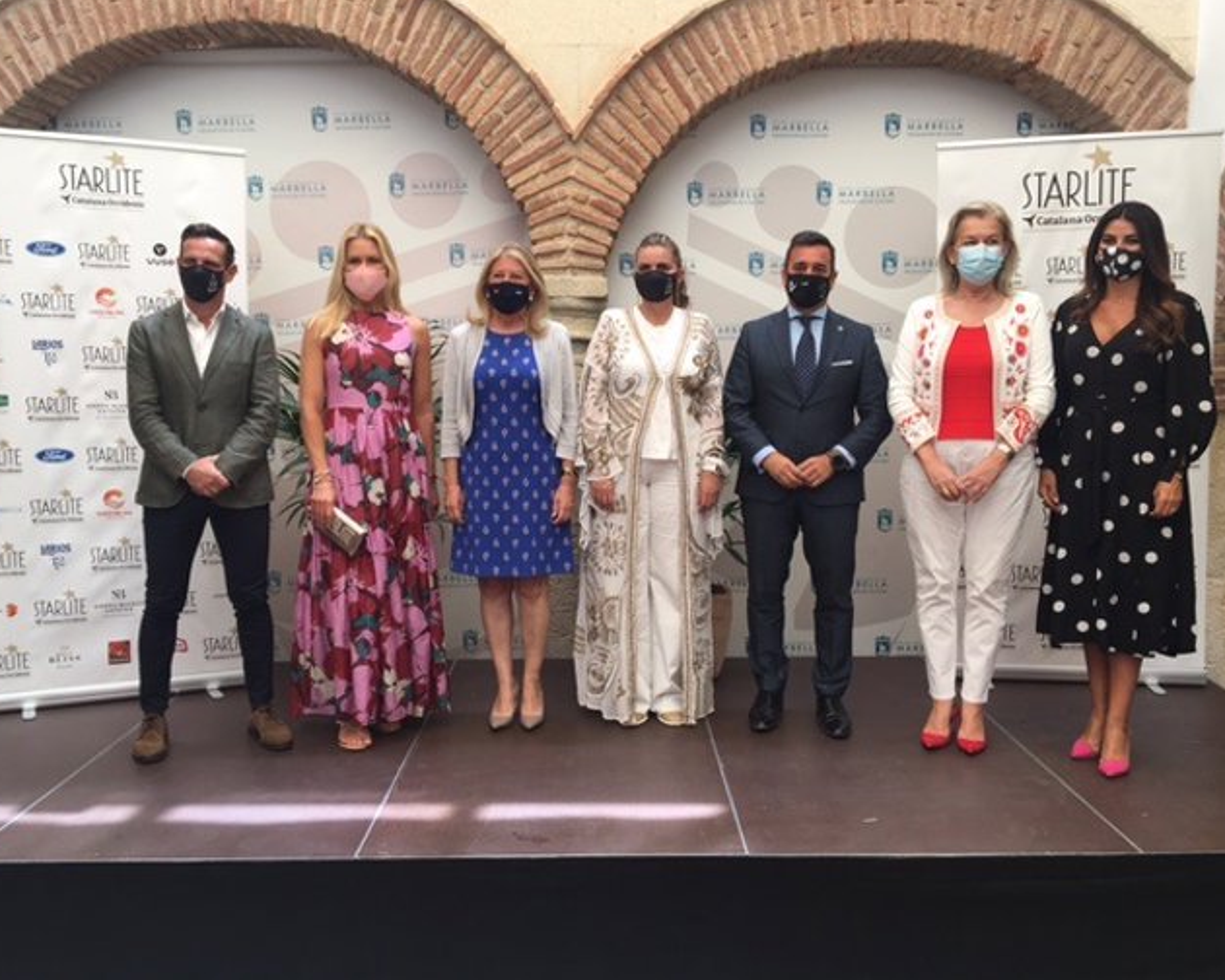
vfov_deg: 47.1
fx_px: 1124
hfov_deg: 57.2
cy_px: 480
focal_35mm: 31
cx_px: 611
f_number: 2.2
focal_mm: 4.15
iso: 25
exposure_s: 1/50
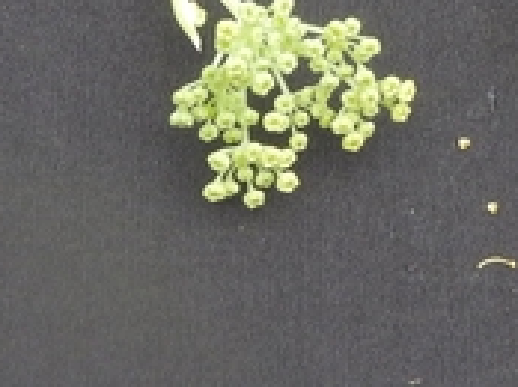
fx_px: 3078
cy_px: -583
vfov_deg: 6.8
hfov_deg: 9.6
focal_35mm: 206
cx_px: 455
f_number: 4.8
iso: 100
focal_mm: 6.3
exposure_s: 1/60
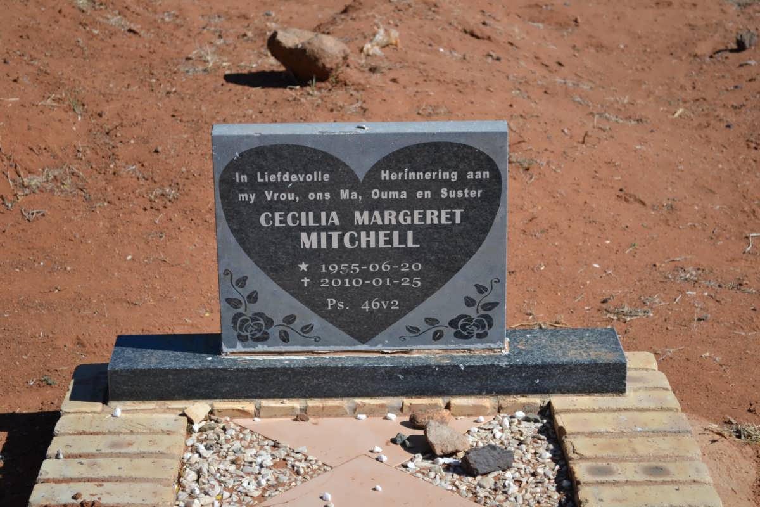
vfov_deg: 16.6
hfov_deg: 24.6
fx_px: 1742
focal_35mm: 82
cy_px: 254
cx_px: 380
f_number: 5.6
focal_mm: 55
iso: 100
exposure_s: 1/125
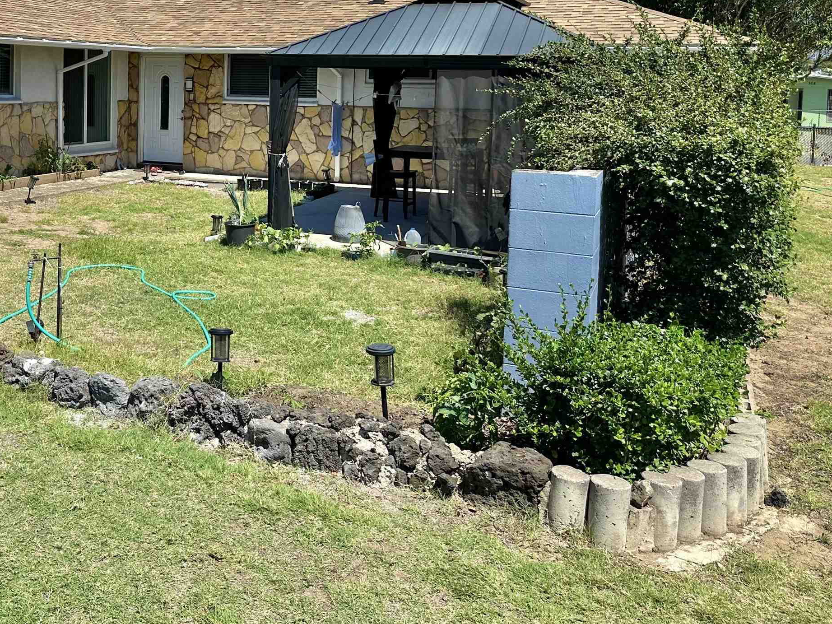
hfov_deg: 44.5
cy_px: 134
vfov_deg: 34.9
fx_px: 961
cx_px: 165
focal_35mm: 40
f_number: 1.78
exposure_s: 1/5263
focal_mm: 6.86
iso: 80
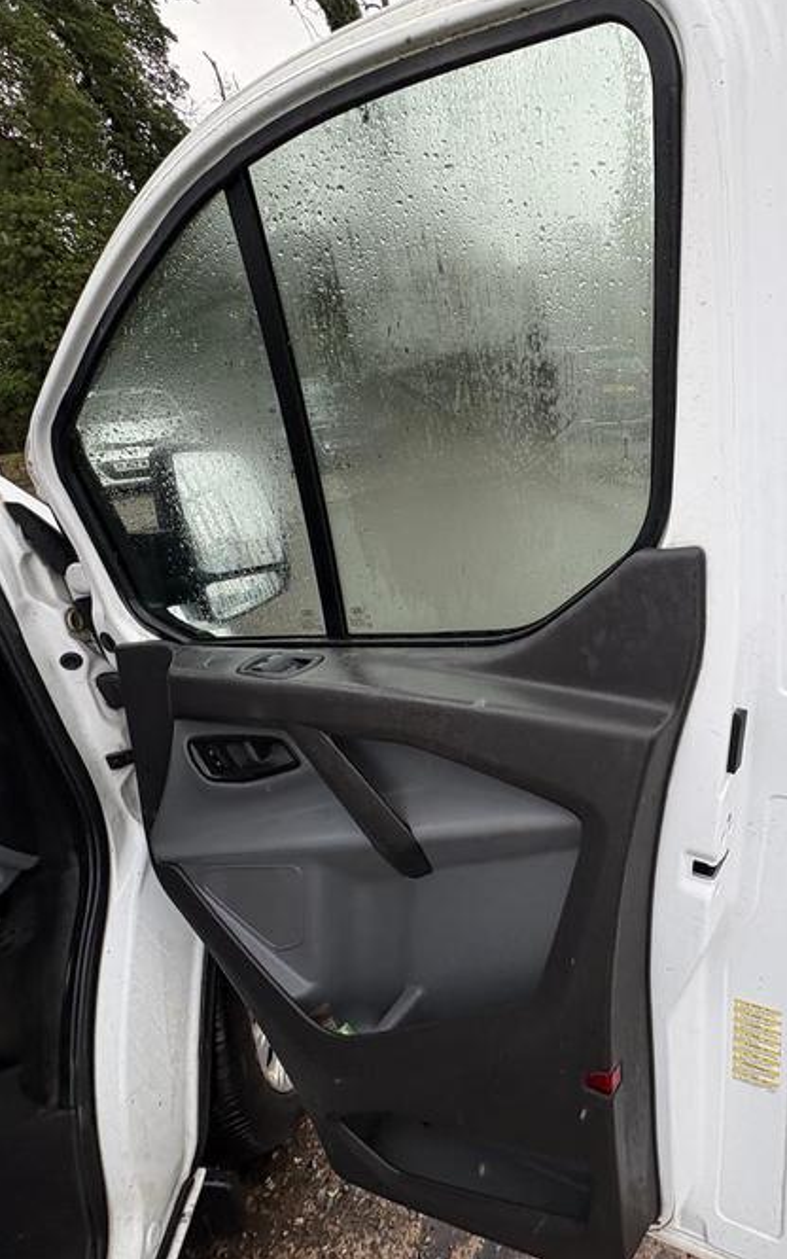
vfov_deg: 85.0
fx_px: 686
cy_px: 625
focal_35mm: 20
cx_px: 621
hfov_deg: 55.8
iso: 40
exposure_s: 1/194
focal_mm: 2.22
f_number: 2.2
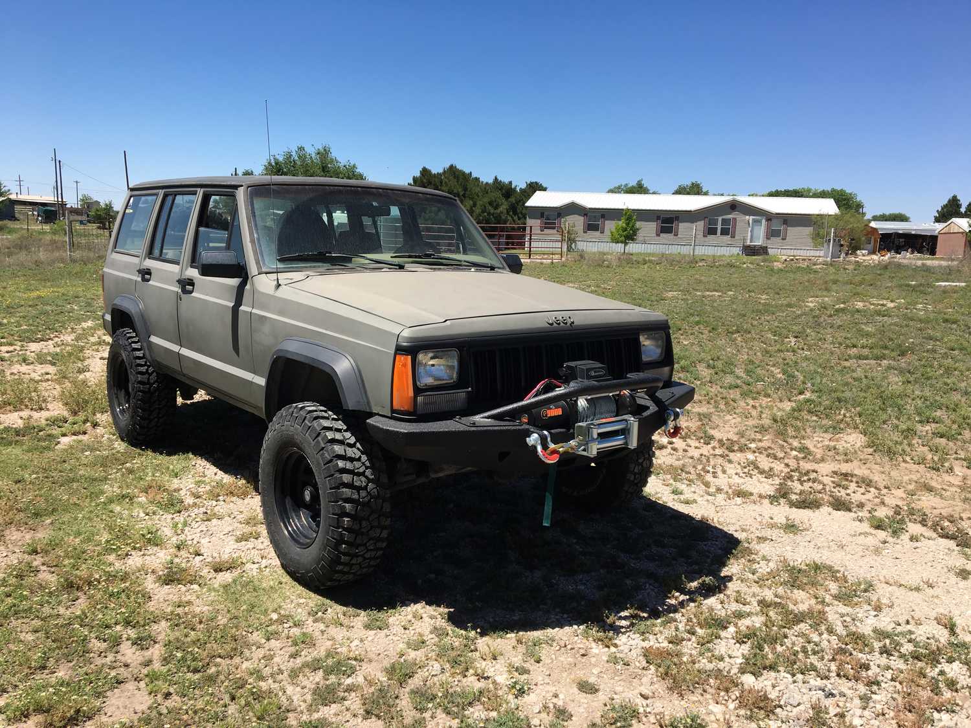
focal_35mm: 29
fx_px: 813
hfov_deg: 61.7
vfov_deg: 48.2
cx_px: 486
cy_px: 364
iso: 25
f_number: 2.2
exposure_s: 1/1570
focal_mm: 4.15
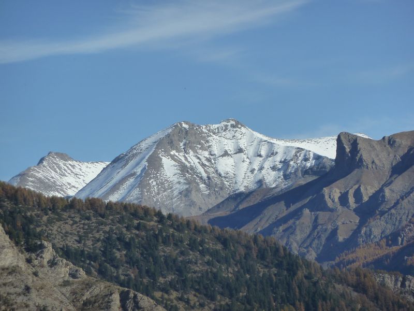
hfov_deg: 7.6
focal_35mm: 260
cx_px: 207
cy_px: 156
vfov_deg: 5.7
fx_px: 3110
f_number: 5.6
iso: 125
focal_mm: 42.6
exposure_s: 1/800
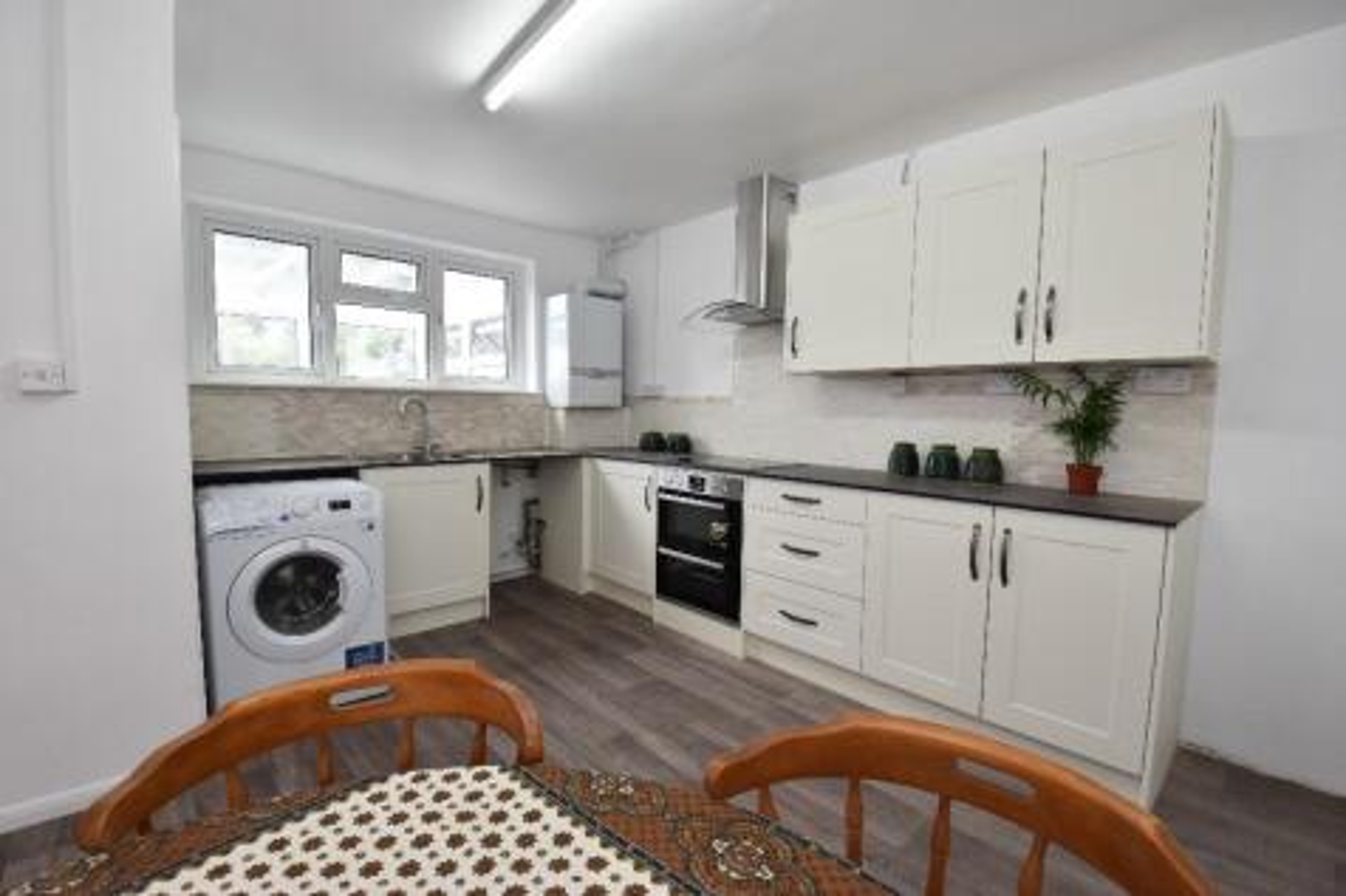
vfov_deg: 77.3
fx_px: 561
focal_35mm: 15
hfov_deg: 100.4
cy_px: 448
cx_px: 673
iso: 800
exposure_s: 1/125
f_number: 5.6
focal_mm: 10
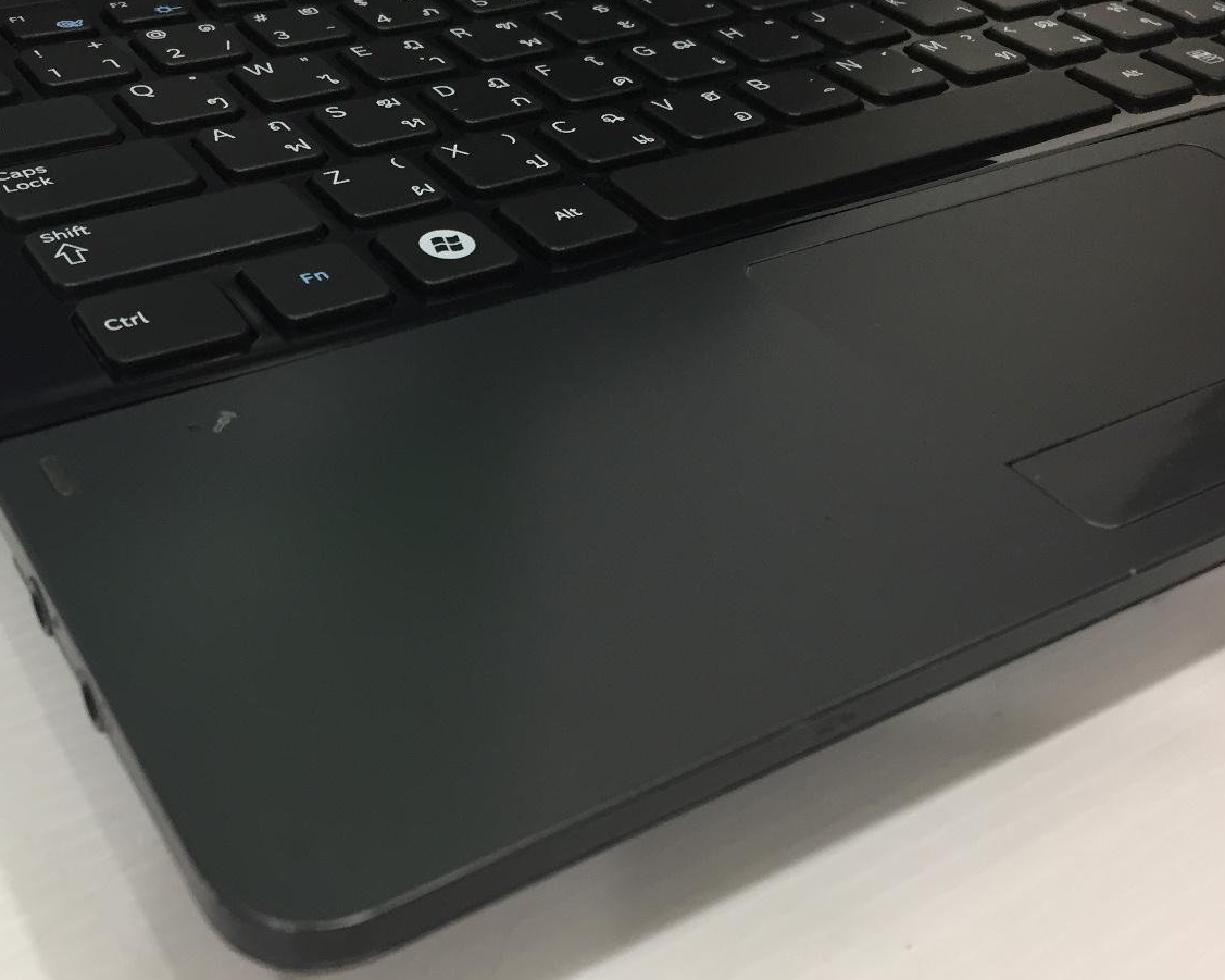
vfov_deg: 36.3
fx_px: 1486
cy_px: 382
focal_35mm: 41
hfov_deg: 44.4
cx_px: 449
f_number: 2.2
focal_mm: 4.15
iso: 100
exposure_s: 1/33
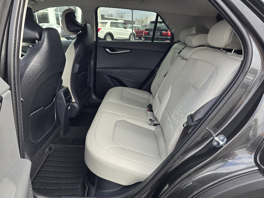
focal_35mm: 23
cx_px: 132
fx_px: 175
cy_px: 99
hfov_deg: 73.9
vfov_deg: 58.9
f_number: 1.7
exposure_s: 1/182
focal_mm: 6.3
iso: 32
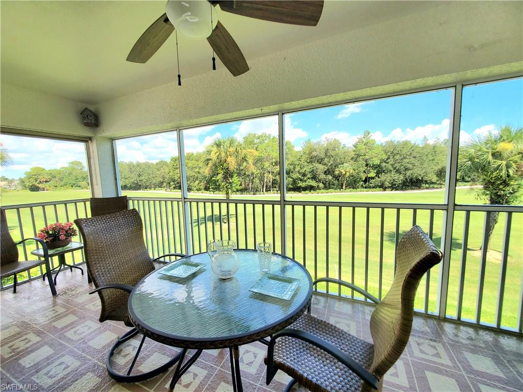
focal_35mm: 13
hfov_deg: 106.2
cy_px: 196
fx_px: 196
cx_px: 262
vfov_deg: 89.9
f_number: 2.2
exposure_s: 1/357
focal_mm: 1.8
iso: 50
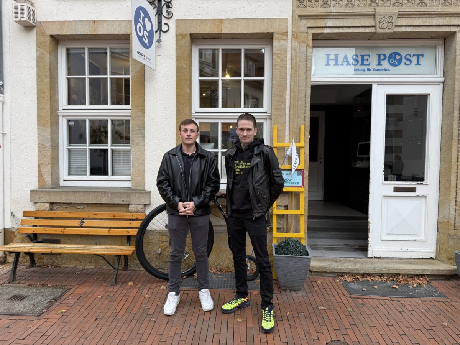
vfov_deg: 56.8
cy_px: 172
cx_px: 230
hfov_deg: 71.6
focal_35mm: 24
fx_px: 319
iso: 80
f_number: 1.78
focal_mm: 6.76
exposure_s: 1/100
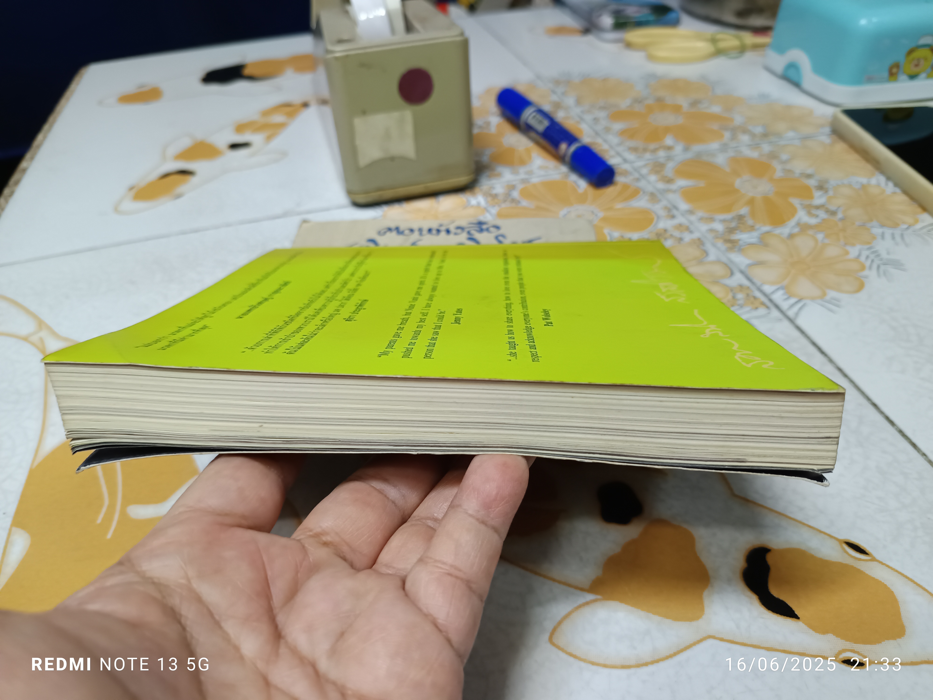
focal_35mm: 24
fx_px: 647
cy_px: 350
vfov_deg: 56.8
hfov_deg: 71.6
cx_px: 466
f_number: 1.7
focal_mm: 5.31
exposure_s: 1/25
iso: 1095
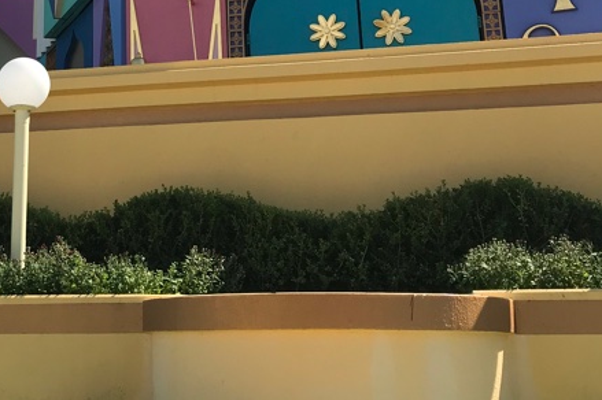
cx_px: 95
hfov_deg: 28.8
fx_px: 1136
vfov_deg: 19.3
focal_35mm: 68
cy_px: -14
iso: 20
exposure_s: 1/1773
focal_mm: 3.99
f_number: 1.8
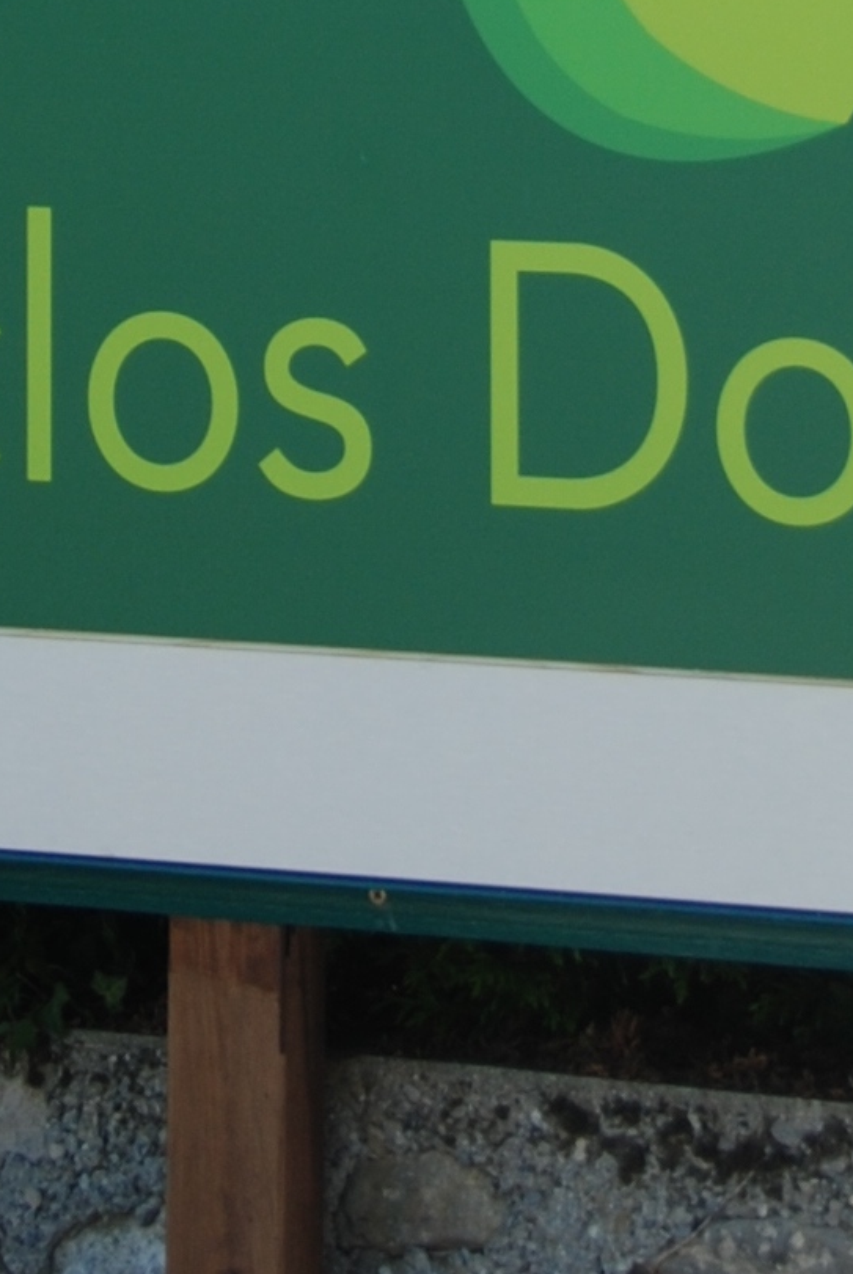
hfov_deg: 5.1
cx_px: 581
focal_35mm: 272
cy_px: -837
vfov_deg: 7.4
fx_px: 9638
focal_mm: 38
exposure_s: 1/125
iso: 100
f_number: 5.6
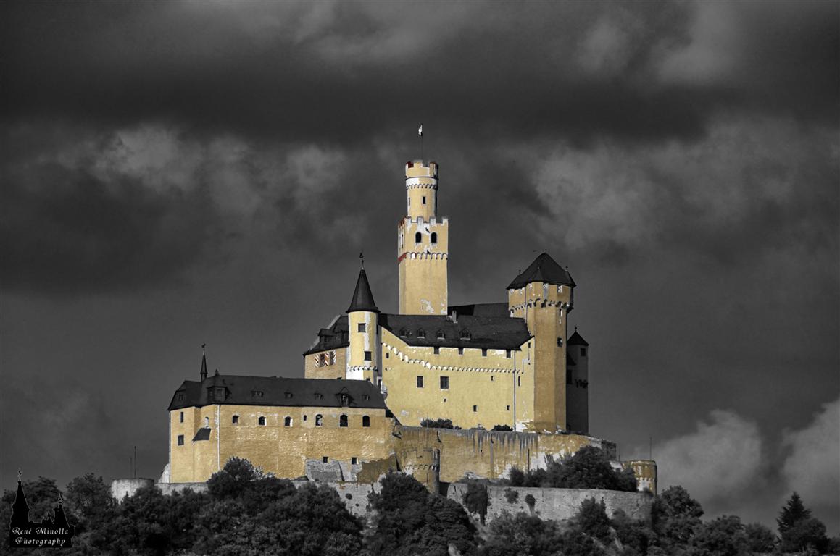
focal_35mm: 255
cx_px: 420
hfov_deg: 8.1
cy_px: 278
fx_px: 5939
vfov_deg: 5.4
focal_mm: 170
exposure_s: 1/4000
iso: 200
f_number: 8
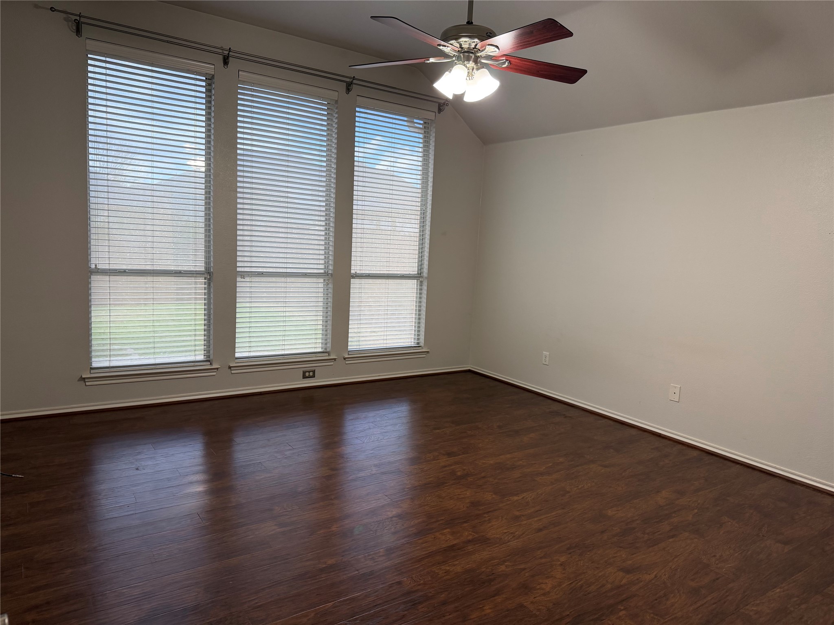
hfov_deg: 71.6
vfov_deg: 56.8
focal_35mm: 24
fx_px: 578
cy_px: 312
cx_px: 417
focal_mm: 6.76
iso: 160
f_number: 1.78
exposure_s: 1/120
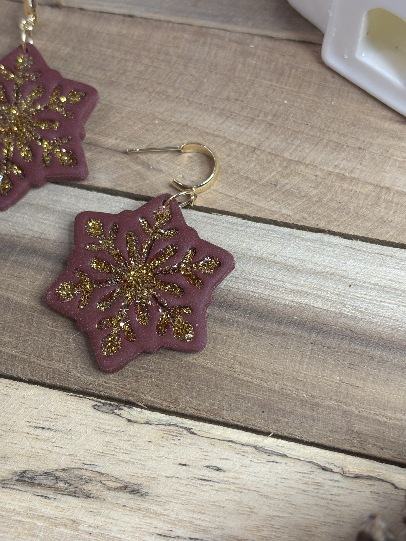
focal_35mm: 52
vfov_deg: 36.8
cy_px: 270
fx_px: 813
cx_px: 203
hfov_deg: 28.0
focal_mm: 5.96
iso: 64
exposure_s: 1/50
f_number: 1.6
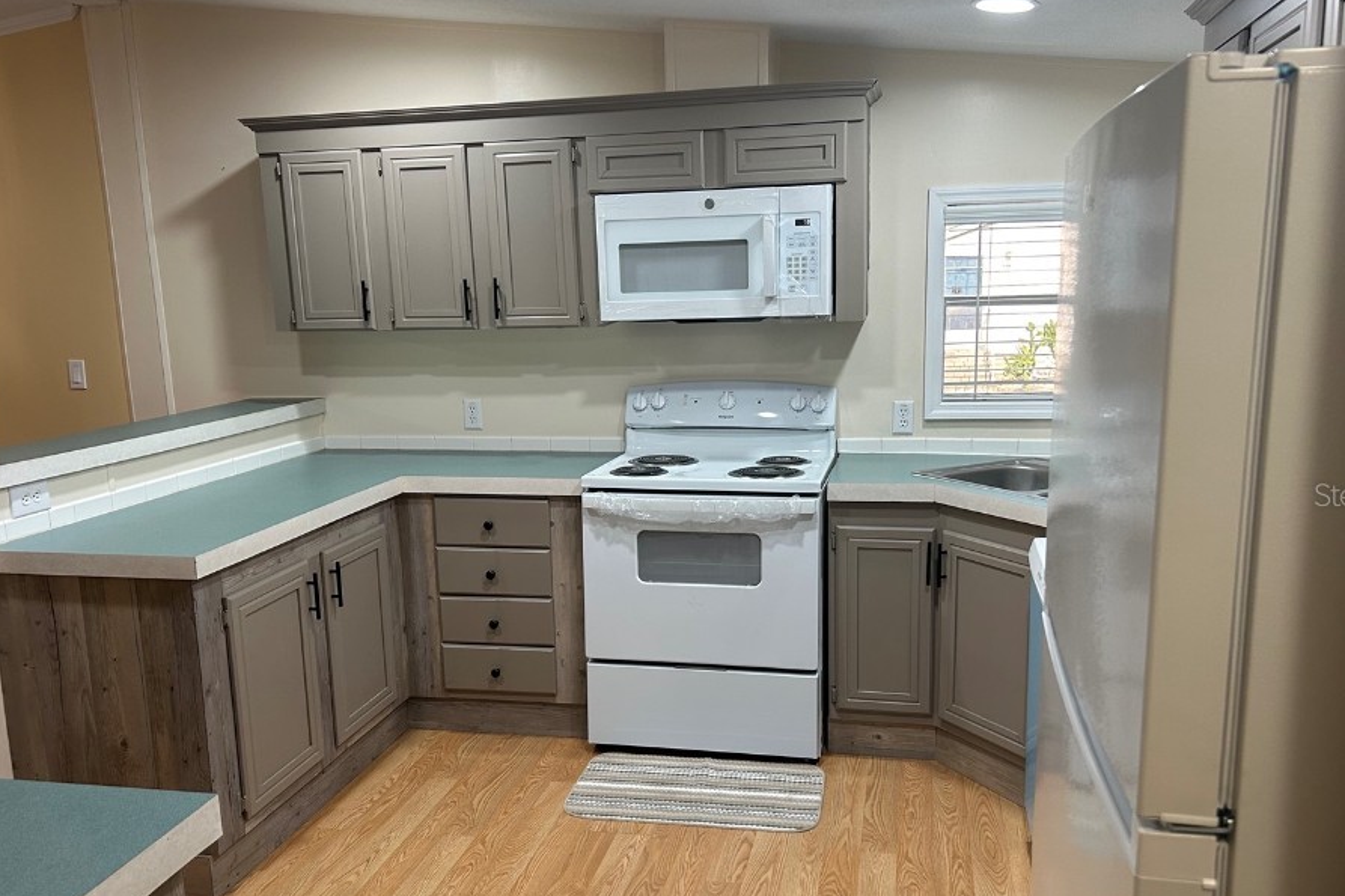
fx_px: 1158
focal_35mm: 31
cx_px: 685
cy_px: 494
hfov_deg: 60.3
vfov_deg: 42.3
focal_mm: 5.7
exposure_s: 1/120
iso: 100
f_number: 1.5
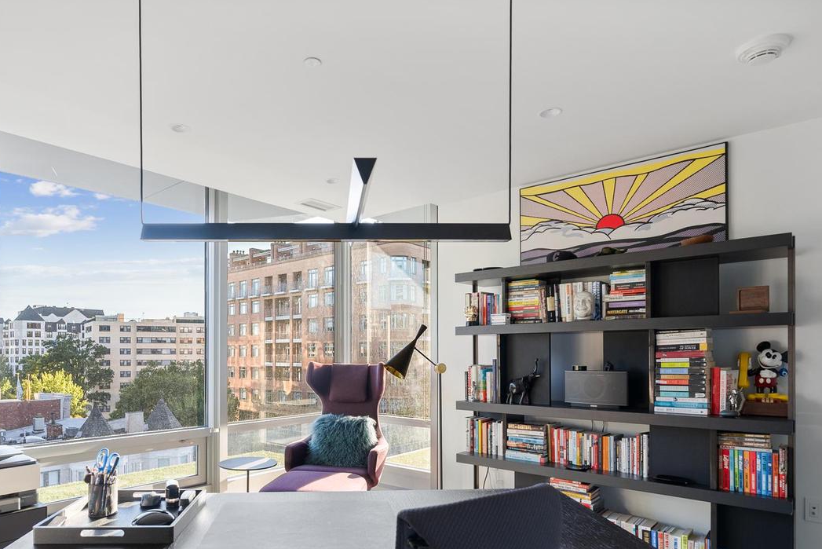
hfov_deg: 77.9
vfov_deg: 55.8
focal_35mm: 22
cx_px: 340
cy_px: 374
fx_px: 503
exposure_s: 1/25
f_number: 4
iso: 400
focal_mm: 16
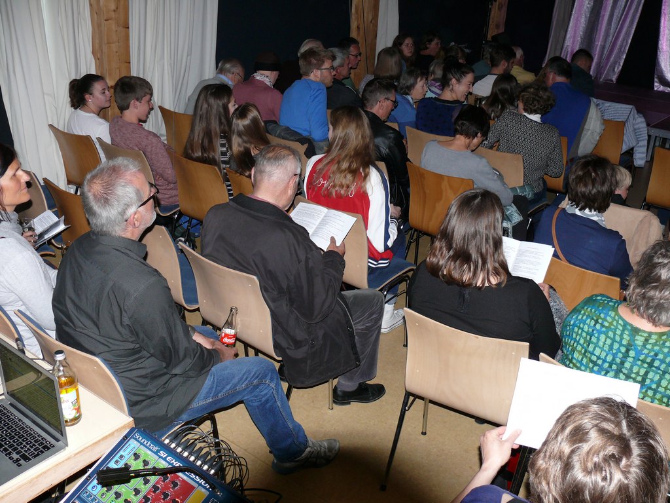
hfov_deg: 52.6
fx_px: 677
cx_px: 335
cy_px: 252
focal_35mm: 35
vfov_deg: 40.7
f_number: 2.8
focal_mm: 7.4
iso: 160
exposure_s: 1/30
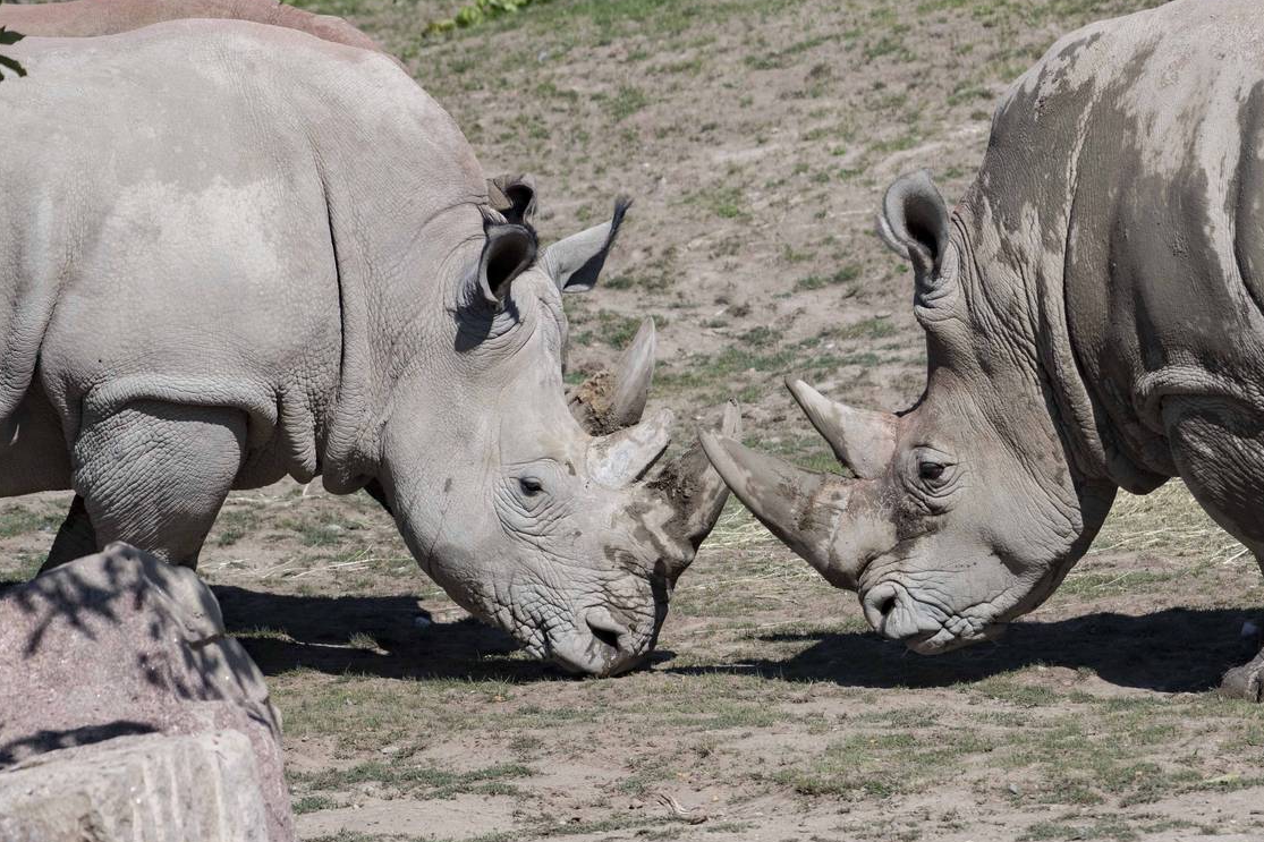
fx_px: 21167
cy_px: 520
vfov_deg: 2.3
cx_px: 846
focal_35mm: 603
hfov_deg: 3.4
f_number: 5.6
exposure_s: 1/2500
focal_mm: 280
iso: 400
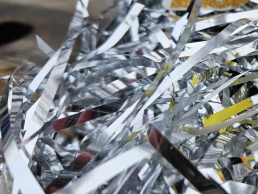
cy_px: 60
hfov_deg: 35.9
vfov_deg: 30.0
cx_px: 256
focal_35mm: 48
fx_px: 358
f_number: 1.8
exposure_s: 1/203
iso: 25
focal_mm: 5.4
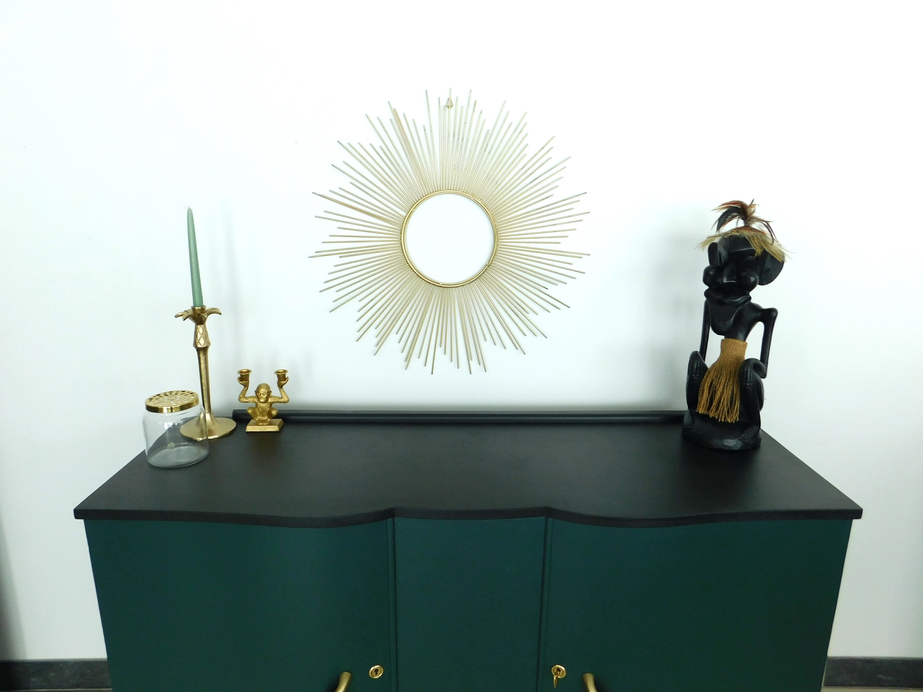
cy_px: 346
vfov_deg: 58.9
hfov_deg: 73.9
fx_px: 613
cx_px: 462
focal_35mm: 23
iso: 125
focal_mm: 4
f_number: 3
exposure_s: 1/15
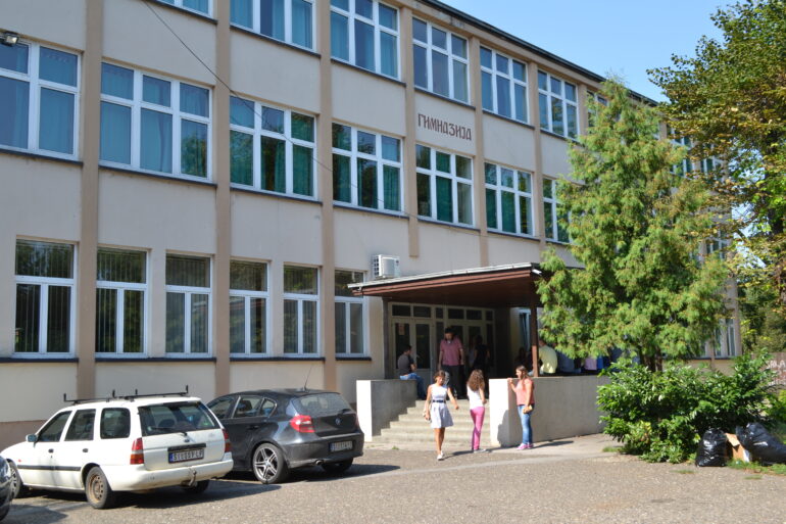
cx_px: 393
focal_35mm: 39
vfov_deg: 34.2
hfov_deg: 49.6
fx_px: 851
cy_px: 262
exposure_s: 1/100
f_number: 9
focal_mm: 26
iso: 100
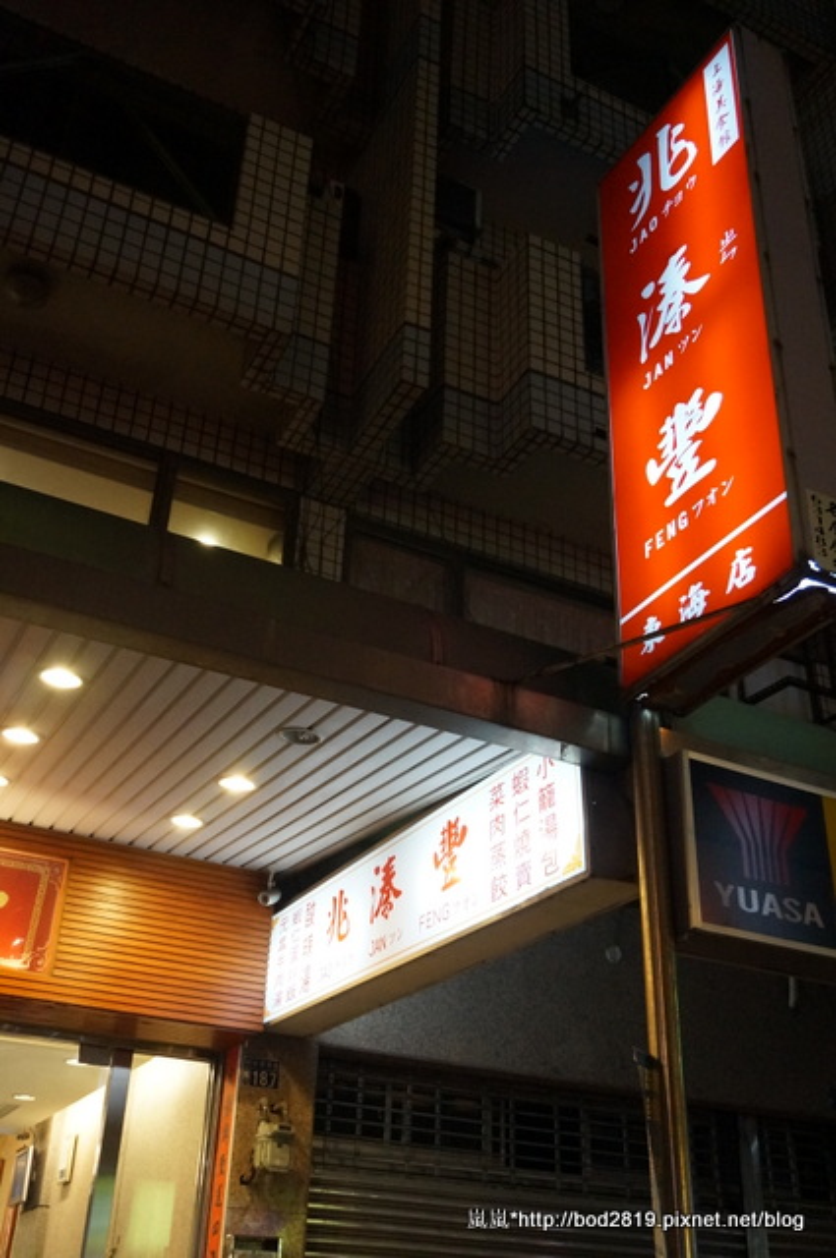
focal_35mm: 36
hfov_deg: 36.8
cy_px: 629
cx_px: 418
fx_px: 1257
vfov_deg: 53.2
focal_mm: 24
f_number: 4.5
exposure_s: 1/100
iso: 3200
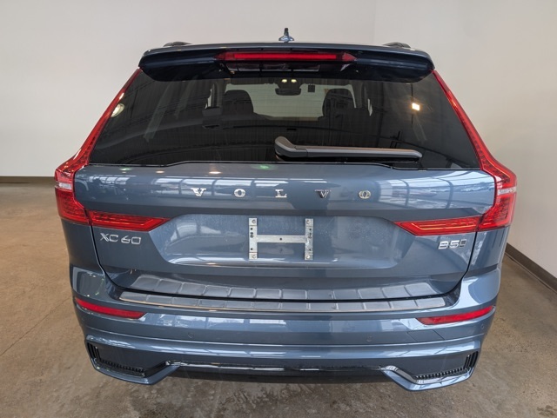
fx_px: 386
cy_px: 209
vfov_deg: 56.9
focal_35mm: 24
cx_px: 278
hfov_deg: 71.6
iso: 21
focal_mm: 6.9
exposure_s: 1/30
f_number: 1.68
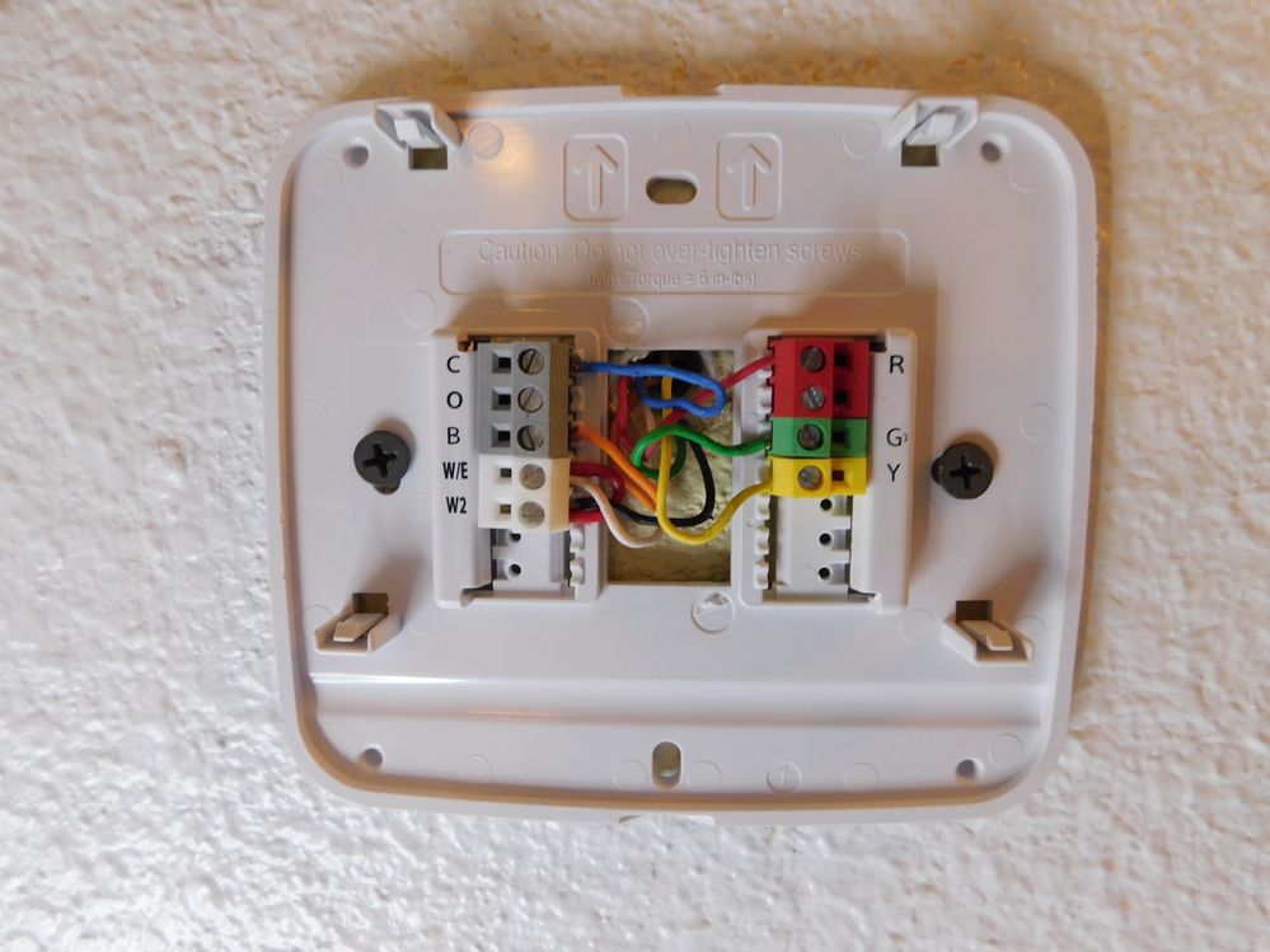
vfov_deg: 58.9
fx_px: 844
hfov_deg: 73.9
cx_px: 635
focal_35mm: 23
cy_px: 476
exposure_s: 1/30
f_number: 3
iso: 200
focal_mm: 4
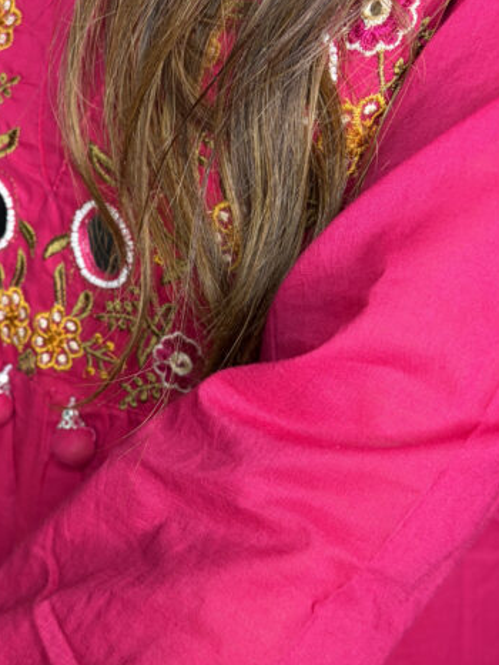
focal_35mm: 52
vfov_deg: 36.4
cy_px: 453
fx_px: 999
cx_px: 93
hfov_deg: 27.4
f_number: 1.6
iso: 125
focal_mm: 5.96
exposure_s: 1/50
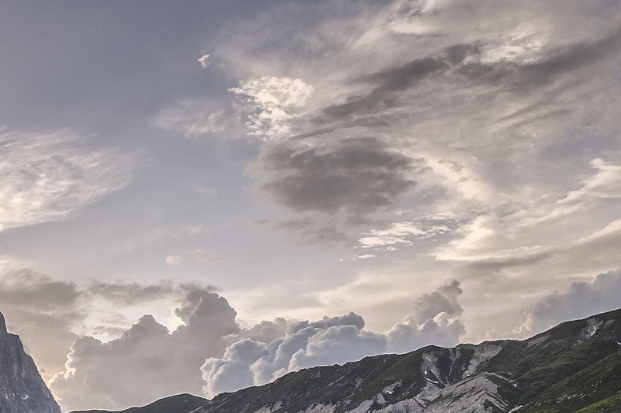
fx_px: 1103
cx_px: -91
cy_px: 381
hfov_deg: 28.1
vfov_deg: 20.7
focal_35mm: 64
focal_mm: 21
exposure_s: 1/40
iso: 200
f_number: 11
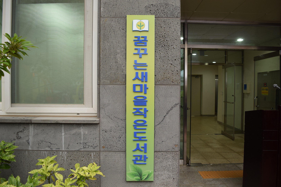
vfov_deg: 47.9
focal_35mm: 27
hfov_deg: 67.4
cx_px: 140
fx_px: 211
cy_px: 94
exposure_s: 1/100
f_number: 5
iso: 400
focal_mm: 18
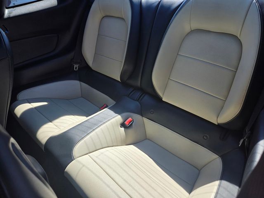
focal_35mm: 23
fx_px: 175
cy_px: 99
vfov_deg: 58.9
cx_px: 132
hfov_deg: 73.9
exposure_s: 1/197
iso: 25
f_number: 1.8
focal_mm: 5.4
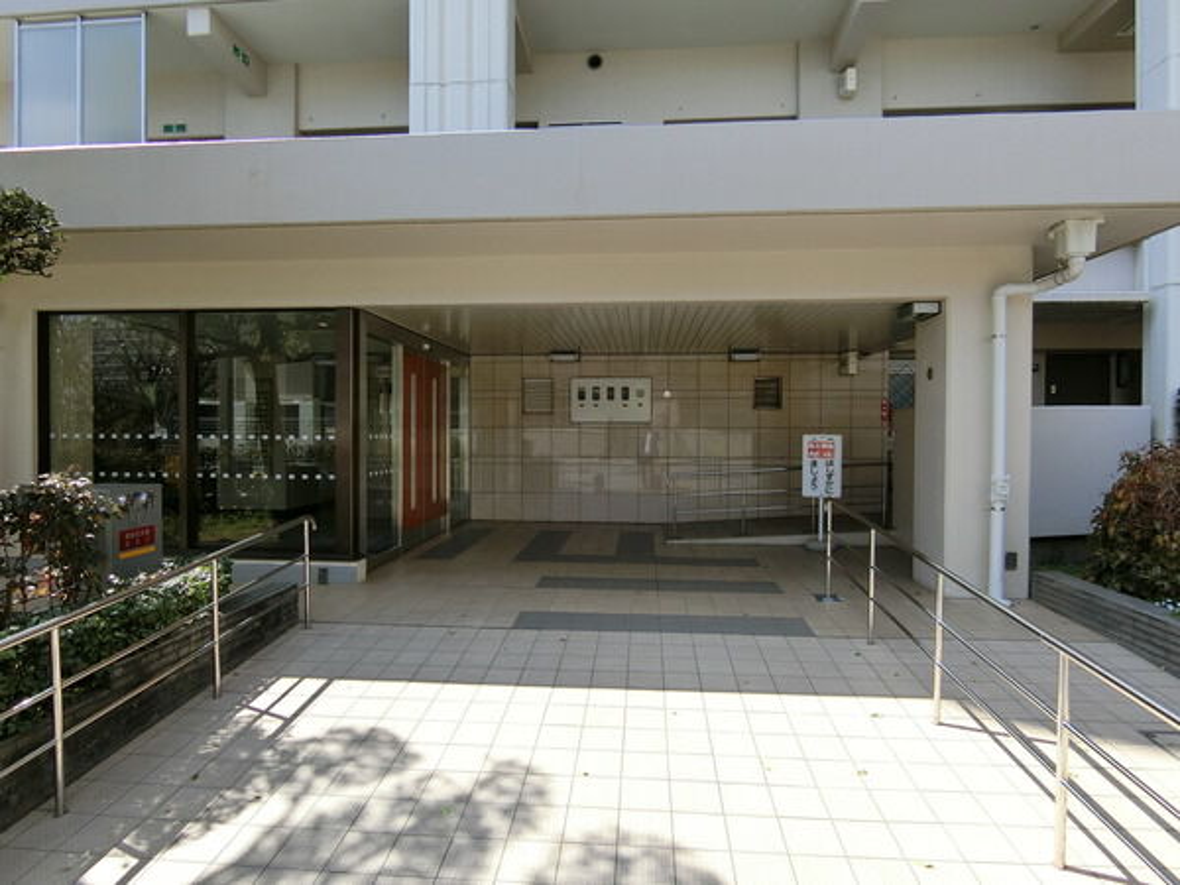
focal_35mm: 19
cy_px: 442
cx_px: 590
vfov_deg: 68.7
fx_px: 648
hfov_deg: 84.7
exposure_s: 1/640
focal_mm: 4.06
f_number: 2.7
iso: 80
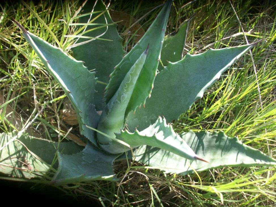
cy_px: 104
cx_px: 138
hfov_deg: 54.0
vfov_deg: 41.8
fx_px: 271
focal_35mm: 34
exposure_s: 1/152
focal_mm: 5.7
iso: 64
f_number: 2.8
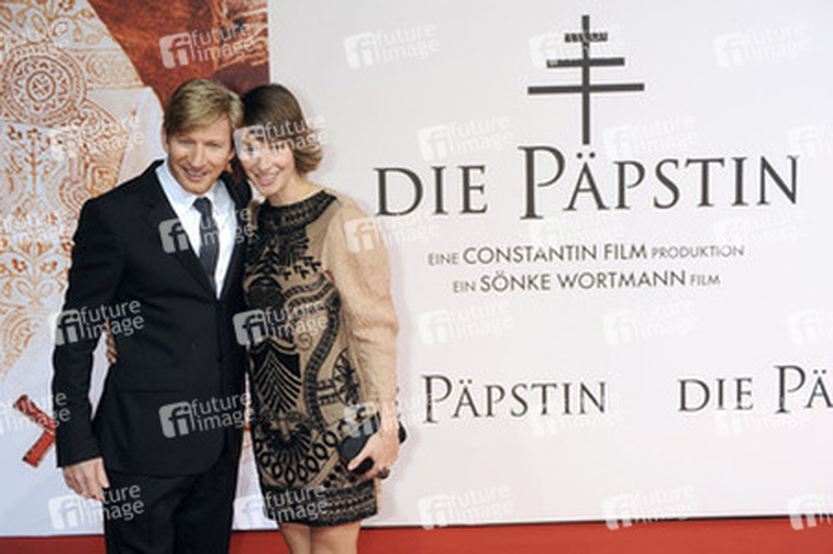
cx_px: 416
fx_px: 1965
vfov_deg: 16.0
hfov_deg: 23.9
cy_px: 277
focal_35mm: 85
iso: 400
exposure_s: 1/160
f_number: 5.6
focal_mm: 85
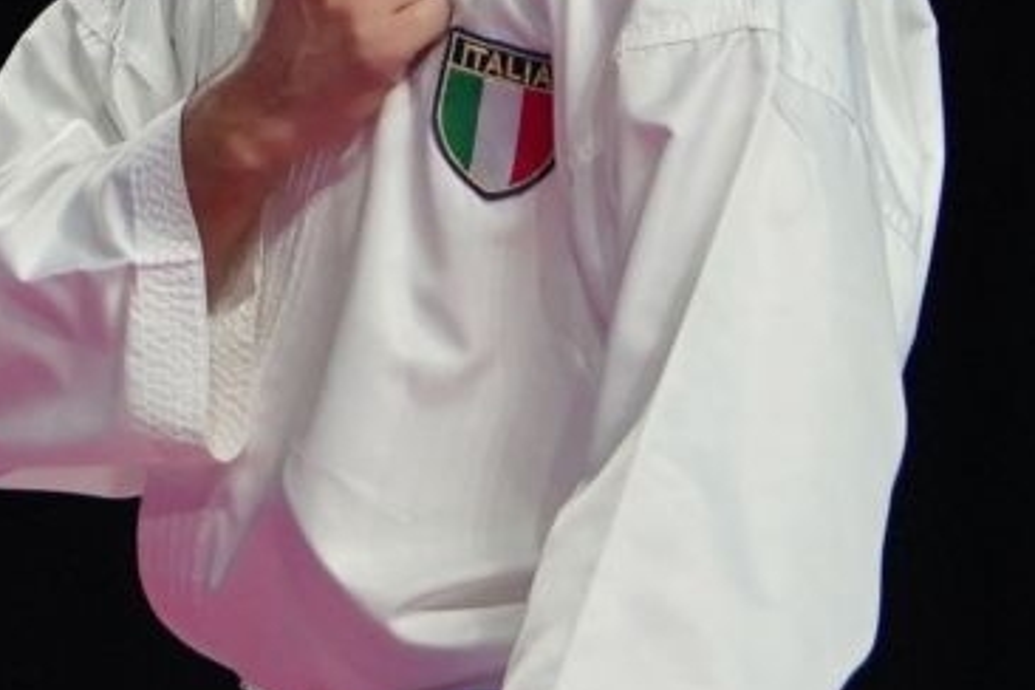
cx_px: 520
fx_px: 32801
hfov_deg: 1.8
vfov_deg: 1.2
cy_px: 164
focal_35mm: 1141
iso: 1000
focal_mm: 155
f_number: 2.8
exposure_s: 1/1000
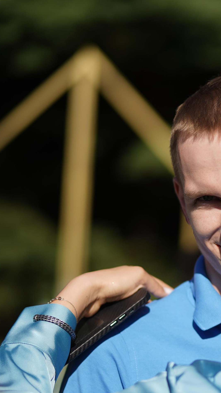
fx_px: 1865
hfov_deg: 6.7
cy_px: 318
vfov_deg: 12.0
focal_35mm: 179
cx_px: 255
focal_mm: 85
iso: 50
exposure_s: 1/6400
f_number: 1.4
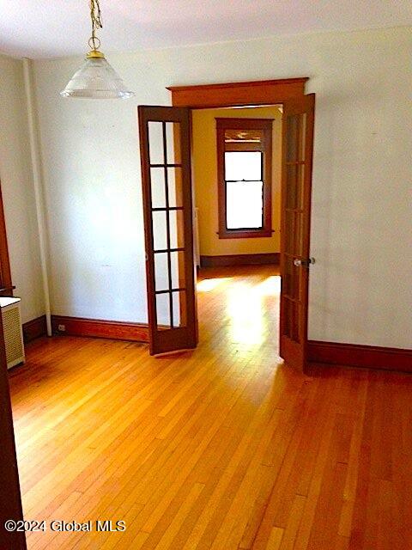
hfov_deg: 42.9
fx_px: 524
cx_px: 206
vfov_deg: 55.4
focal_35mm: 33
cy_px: 275
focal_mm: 4.13
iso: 200
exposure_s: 1/20
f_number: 2.4
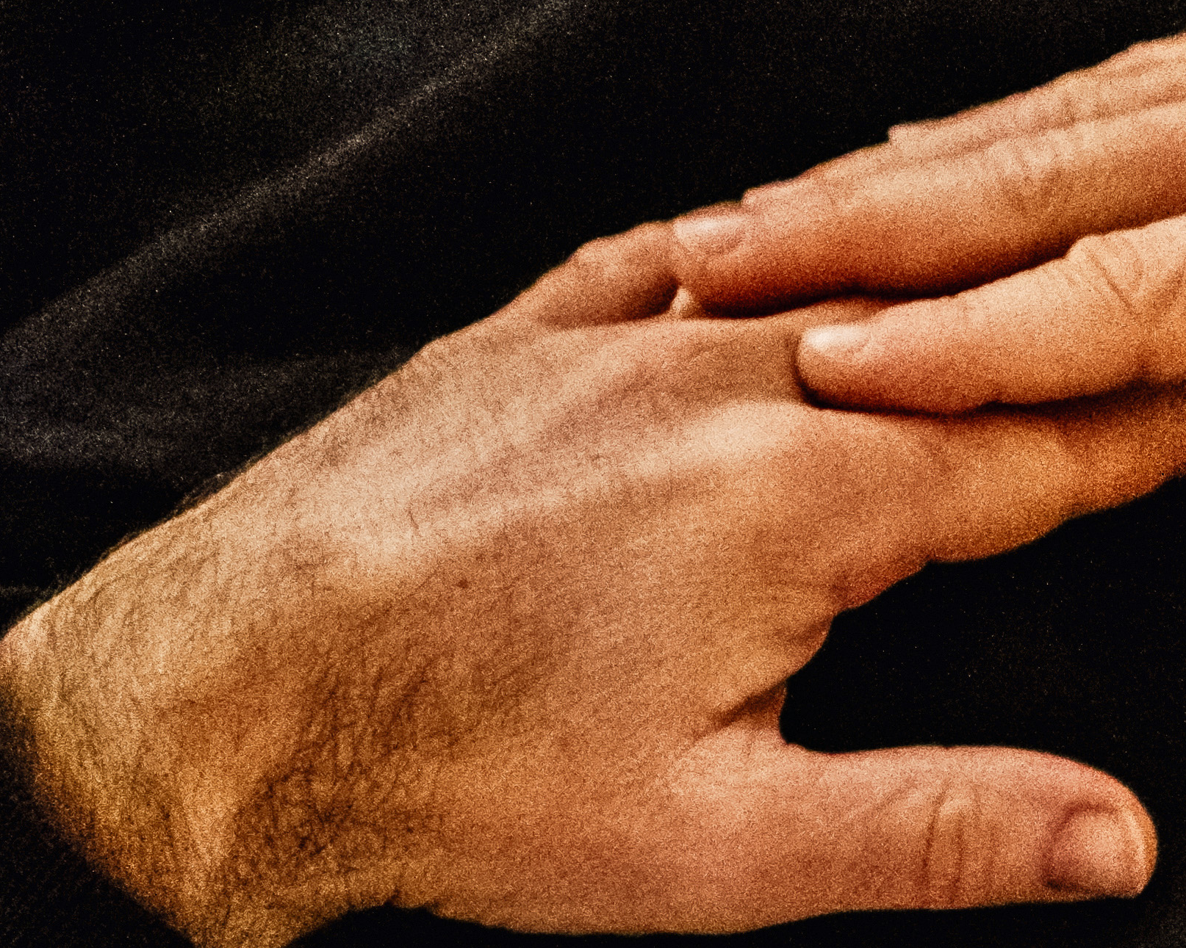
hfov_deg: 14.6
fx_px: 4458
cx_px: 1453
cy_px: 1772
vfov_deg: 11.2
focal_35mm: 127
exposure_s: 1/250
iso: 3200
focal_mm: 23
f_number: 1.4
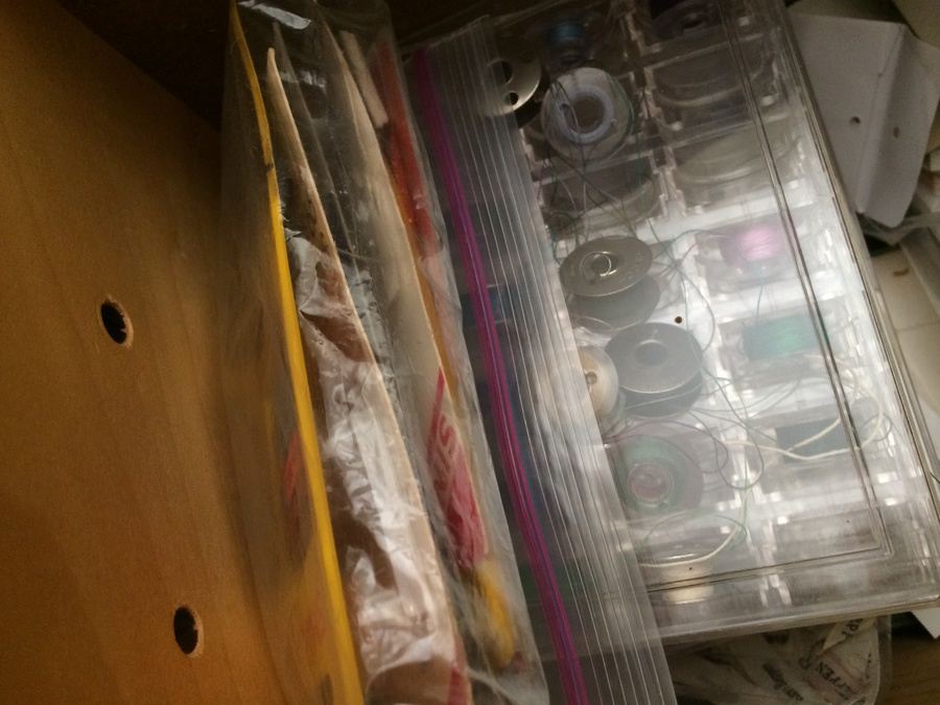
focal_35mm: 30
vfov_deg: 46.8
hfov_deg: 60.0
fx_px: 815
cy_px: 352
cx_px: 470
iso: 250
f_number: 2.2
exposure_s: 1/30
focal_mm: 4.12
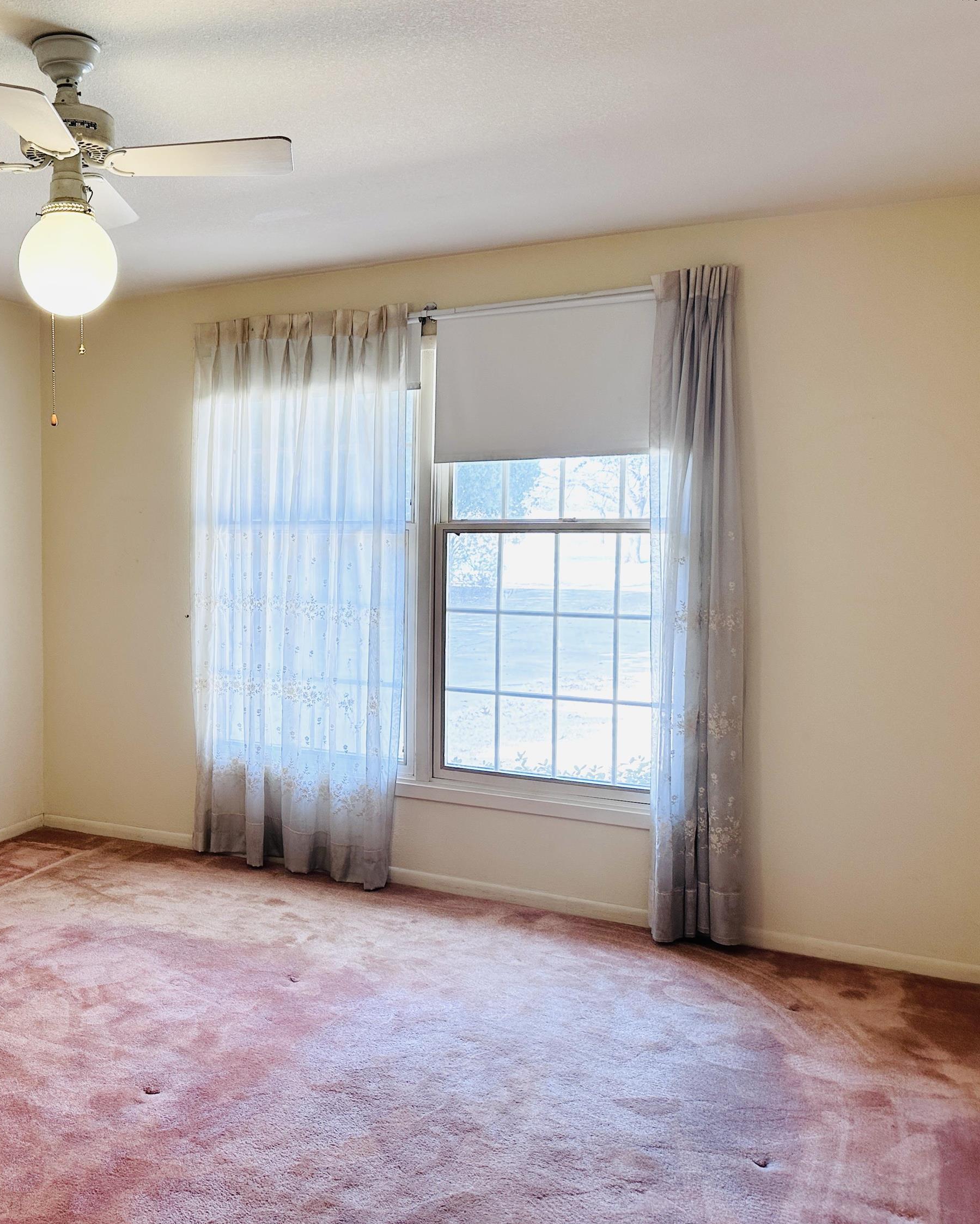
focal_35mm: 32
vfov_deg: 55.7
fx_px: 1160
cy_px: 599
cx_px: 170
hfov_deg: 43.3
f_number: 1.78
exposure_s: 1/120
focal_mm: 6.86
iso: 125
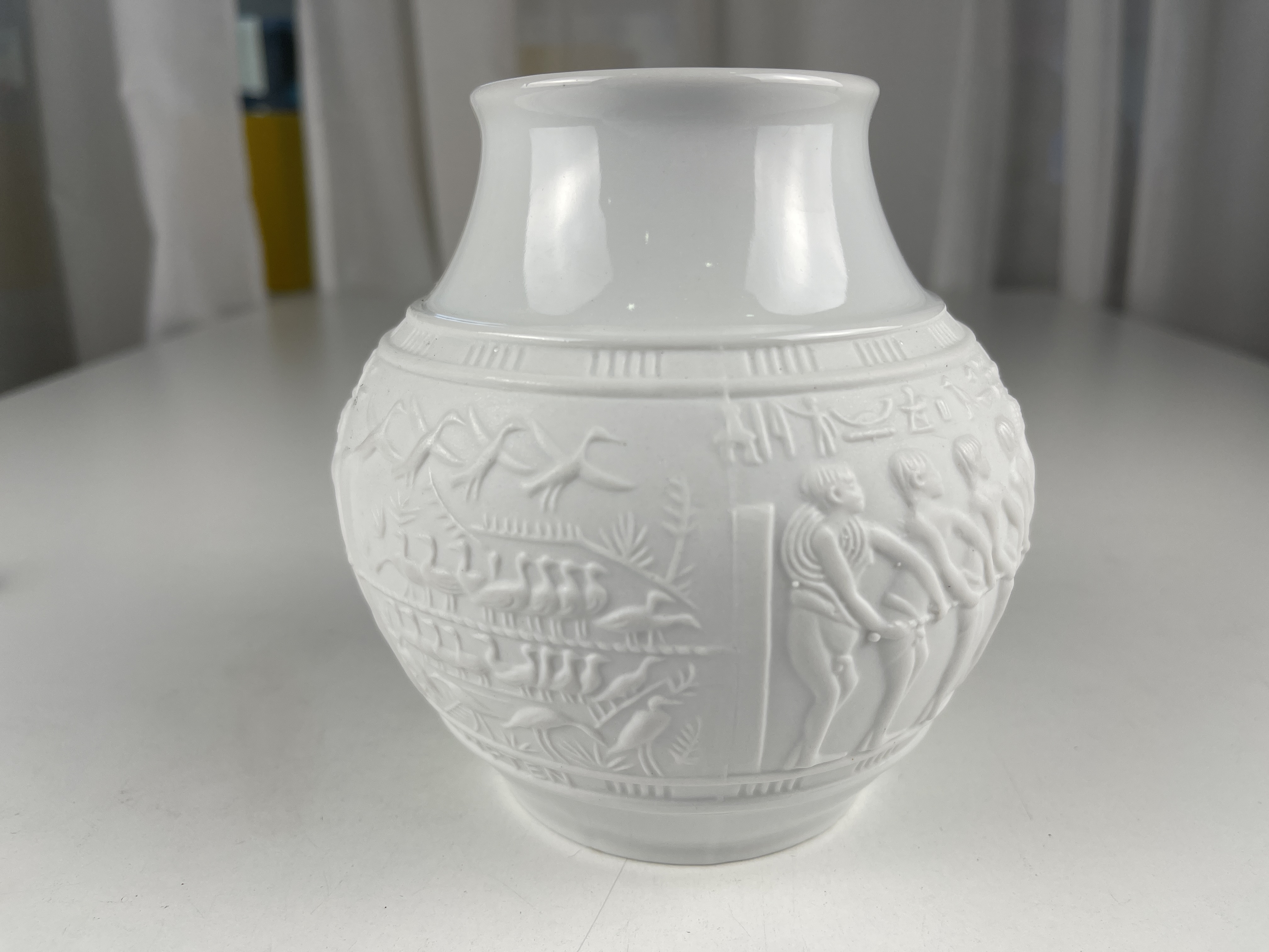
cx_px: 634
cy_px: 476
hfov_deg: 69.4
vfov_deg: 54.9
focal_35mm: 25
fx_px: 916
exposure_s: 1/338
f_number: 1.6
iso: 32
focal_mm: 5.1
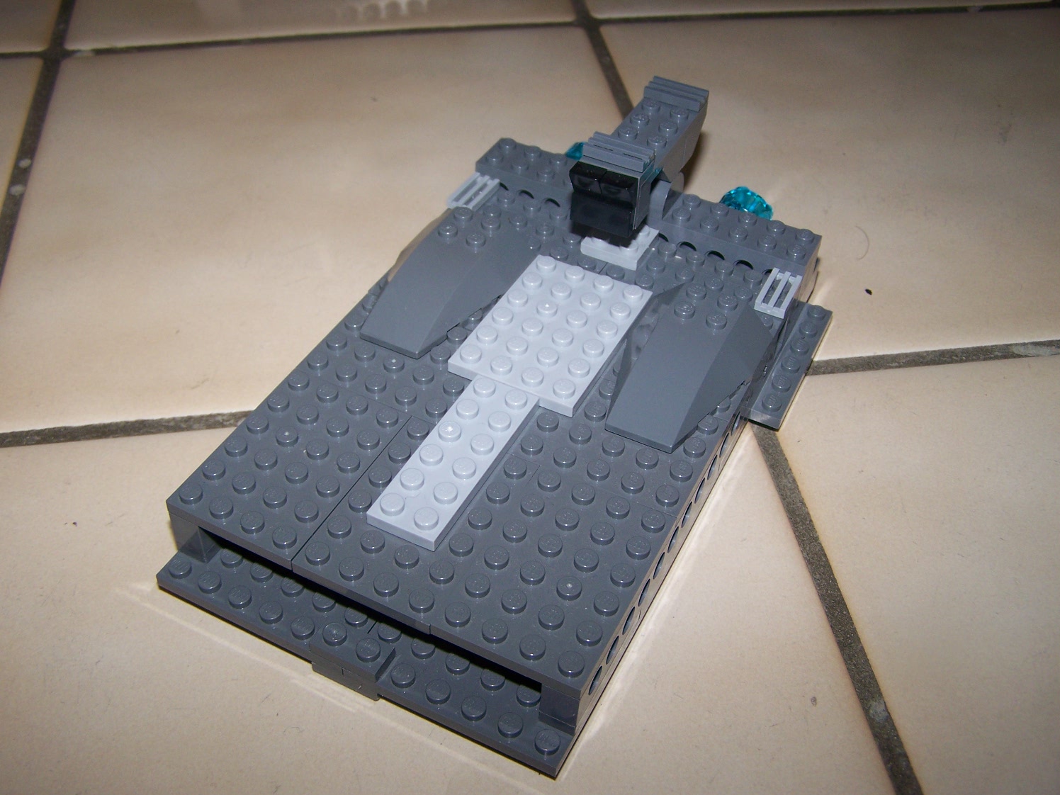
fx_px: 1164
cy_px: 398
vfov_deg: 37.7
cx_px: 530
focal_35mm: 38
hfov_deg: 49.0
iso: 80
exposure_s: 1/60
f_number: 2.8
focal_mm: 6.3
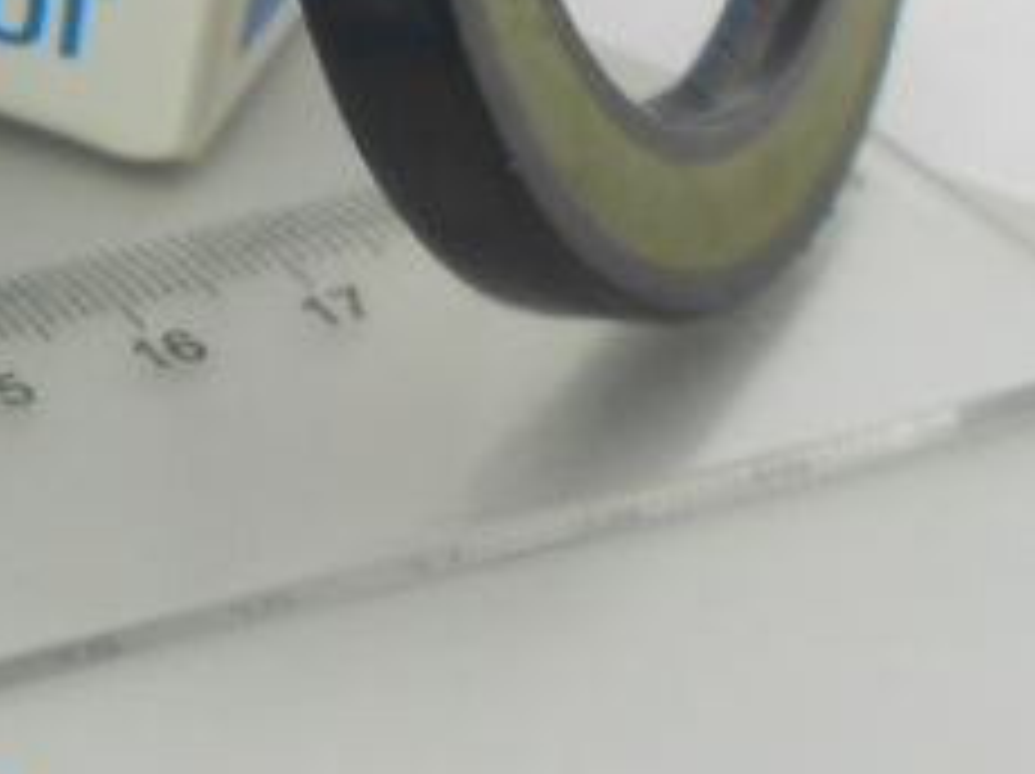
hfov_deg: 14.2
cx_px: -1030
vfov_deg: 12.6
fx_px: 3465
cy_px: -50
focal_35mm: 116
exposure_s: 1/125
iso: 80
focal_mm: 4.6
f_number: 3.2
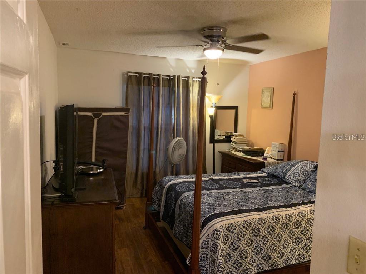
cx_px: 183
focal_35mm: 26
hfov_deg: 67.3
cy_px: 137
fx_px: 275
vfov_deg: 53.1
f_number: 1.8
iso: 400
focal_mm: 4.25
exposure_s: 1/40
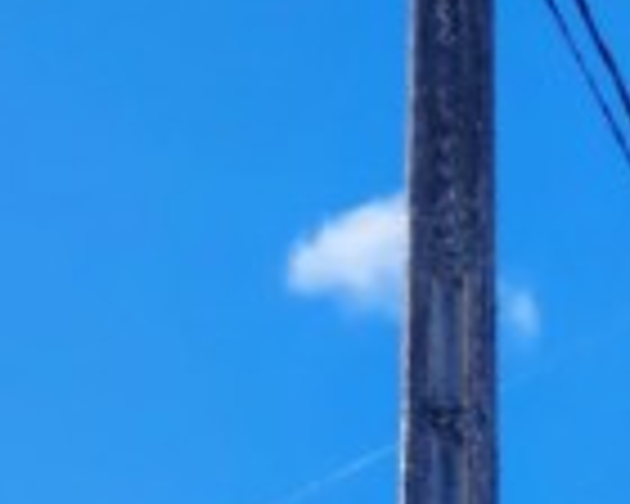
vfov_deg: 6.8
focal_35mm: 192
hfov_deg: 8.0
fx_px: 3580
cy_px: 1786
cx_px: 2124
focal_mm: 6.4
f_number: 1.8
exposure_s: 1/607
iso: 12
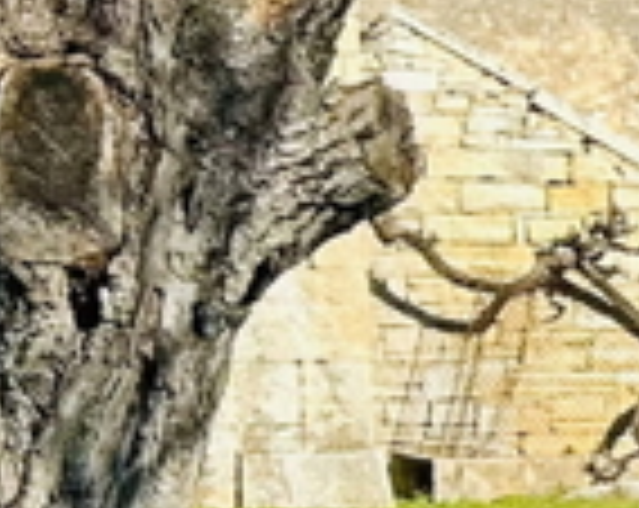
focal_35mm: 215
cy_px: 418
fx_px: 4058
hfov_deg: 7.6
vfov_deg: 7.2
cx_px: 2048
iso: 50
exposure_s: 1/3077
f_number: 1.5
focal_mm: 5.7
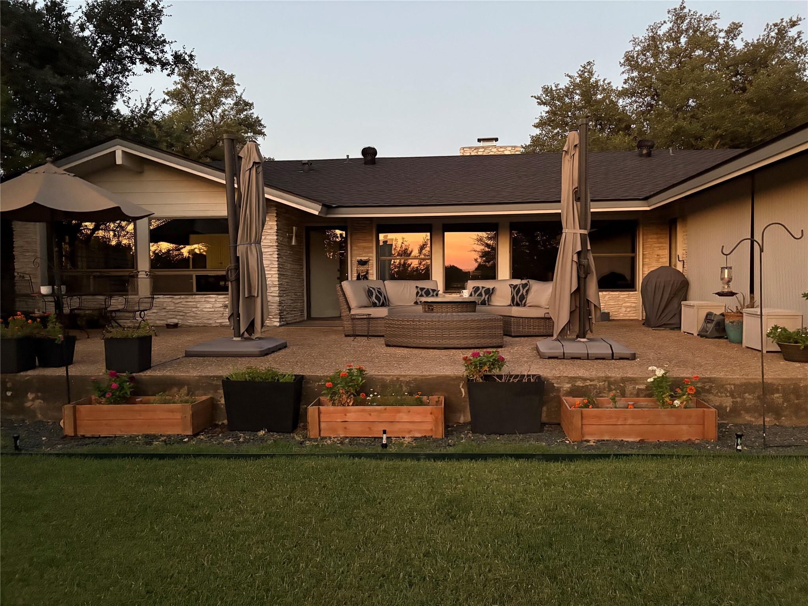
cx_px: 404
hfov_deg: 67.3
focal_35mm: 26
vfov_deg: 53.1
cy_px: 303
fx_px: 607
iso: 800
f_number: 1.6
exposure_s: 1/30
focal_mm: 5.96
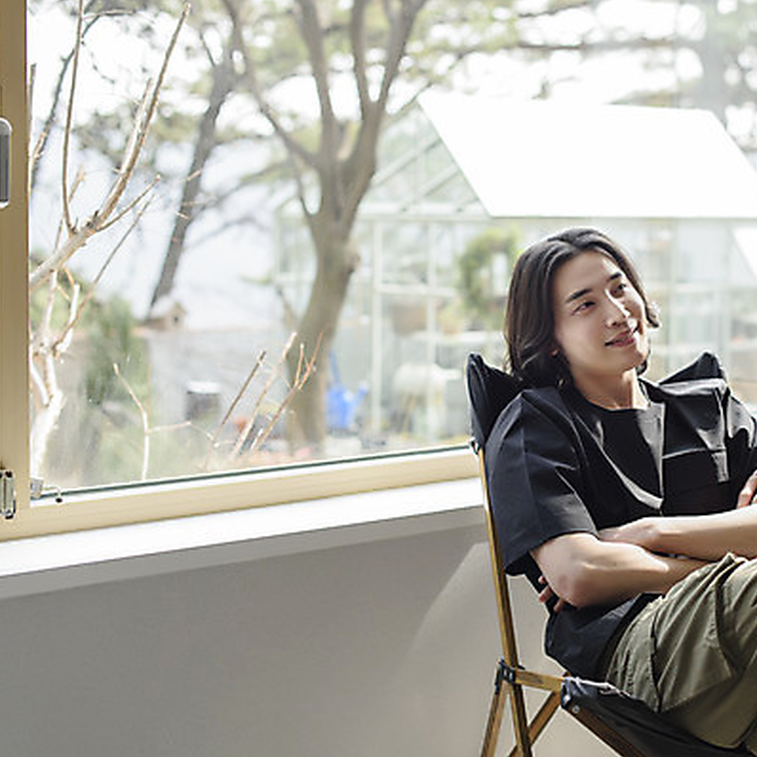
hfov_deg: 26.7
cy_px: 378
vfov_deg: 26.9
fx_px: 1583
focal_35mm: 64
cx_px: 532
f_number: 2.8
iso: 500
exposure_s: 1/640
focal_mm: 50
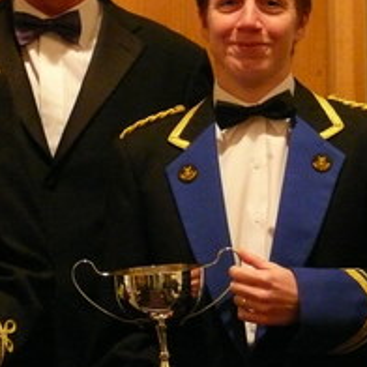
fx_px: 1919
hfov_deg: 10.9
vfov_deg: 10.9
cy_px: 125
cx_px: 28
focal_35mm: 160
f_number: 3.2
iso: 800
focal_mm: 15.6
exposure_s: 1/25
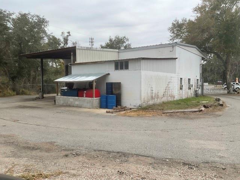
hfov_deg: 61.7
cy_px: 90
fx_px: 201
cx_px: 120
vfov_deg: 48.2
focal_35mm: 29
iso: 16
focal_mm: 3
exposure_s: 1/962
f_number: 1.8
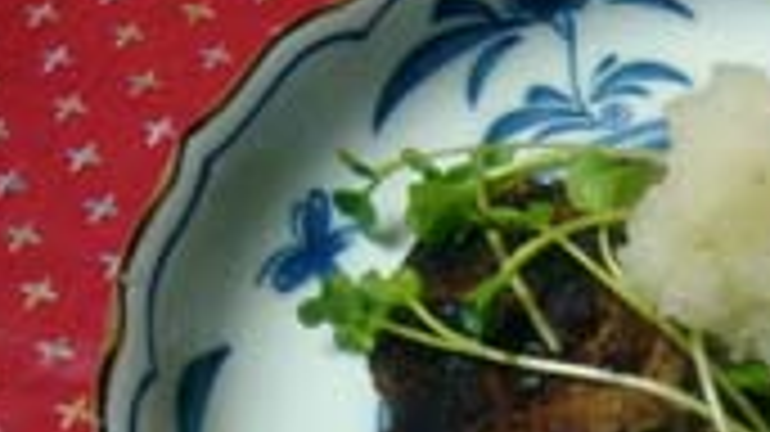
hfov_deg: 25.9
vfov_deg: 15.3
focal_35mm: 78
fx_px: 1592
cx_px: 761
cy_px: 380
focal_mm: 5.8
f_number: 2.8
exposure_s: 1/8
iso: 80
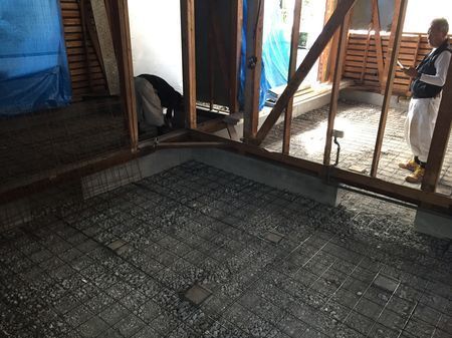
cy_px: 169
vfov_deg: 48.2
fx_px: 378
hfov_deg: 61.7
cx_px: 226
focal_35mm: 29
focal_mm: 4.15
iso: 125
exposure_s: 1/30
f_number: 2.2
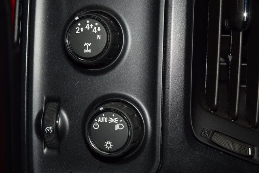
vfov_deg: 13.0
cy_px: 86
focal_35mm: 105
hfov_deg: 19.5
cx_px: 130
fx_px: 756
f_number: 8
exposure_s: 1/125
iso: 100
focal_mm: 70
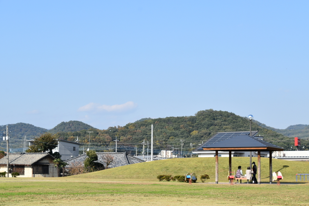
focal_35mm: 79
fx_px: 678
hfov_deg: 25.7
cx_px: 155
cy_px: 104
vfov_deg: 17.3
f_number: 9.5
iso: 200
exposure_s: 1/350
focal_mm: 52
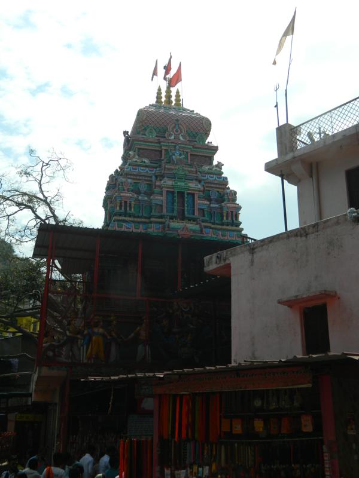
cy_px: 239
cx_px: 180
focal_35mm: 41
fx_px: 567
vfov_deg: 45.8
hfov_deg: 35.1
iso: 80
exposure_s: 1/250
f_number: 9.8
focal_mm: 7.3
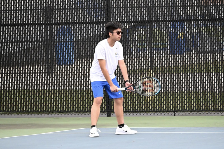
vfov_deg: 5.0
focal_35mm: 278
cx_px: 112
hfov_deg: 7.4
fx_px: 1726
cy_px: 74
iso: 5000
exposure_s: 1/4000
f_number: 5.6
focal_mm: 185
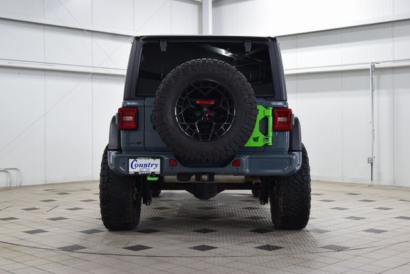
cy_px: 137
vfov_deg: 25.8
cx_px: 205
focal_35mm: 52
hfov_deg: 37.8
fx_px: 598
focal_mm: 35
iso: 450
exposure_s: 1/15
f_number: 6.3
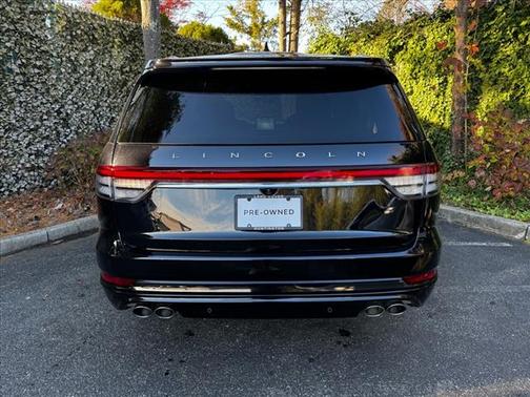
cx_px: 265
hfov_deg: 71.6
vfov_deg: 56.8
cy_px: 198
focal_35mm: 24
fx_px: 367
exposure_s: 1/121
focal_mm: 6.76
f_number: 1.78
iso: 80
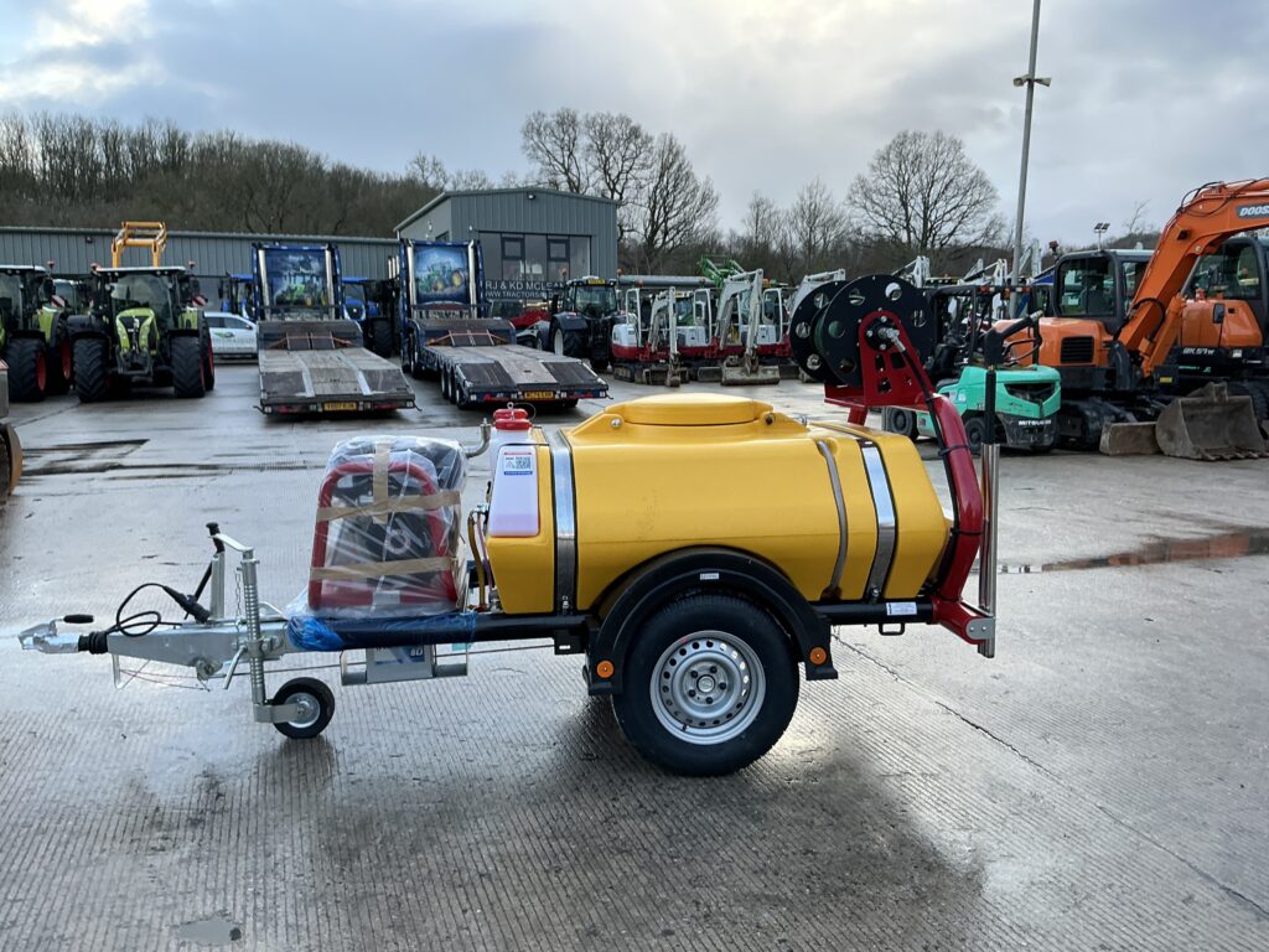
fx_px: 1026
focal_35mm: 28
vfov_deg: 49.7
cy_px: 476
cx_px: 634
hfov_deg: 63.4
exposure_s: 1/122
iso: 16
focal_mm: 3
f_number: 1.8
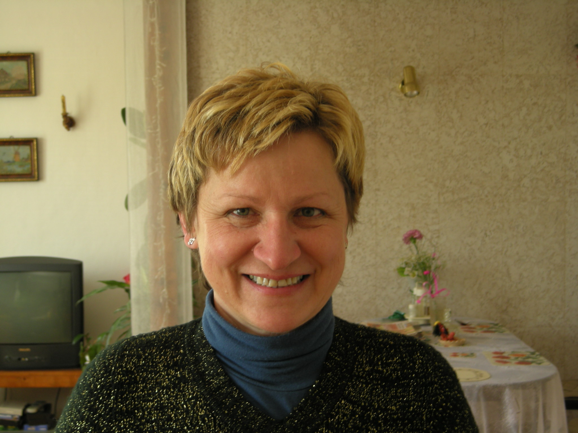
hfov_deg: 25.7
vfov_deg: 19.4
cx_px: 289
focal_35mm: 76
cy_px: 216
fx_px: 1269
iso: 50
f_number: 3.9
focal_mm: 12.3
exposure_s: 1/8.1
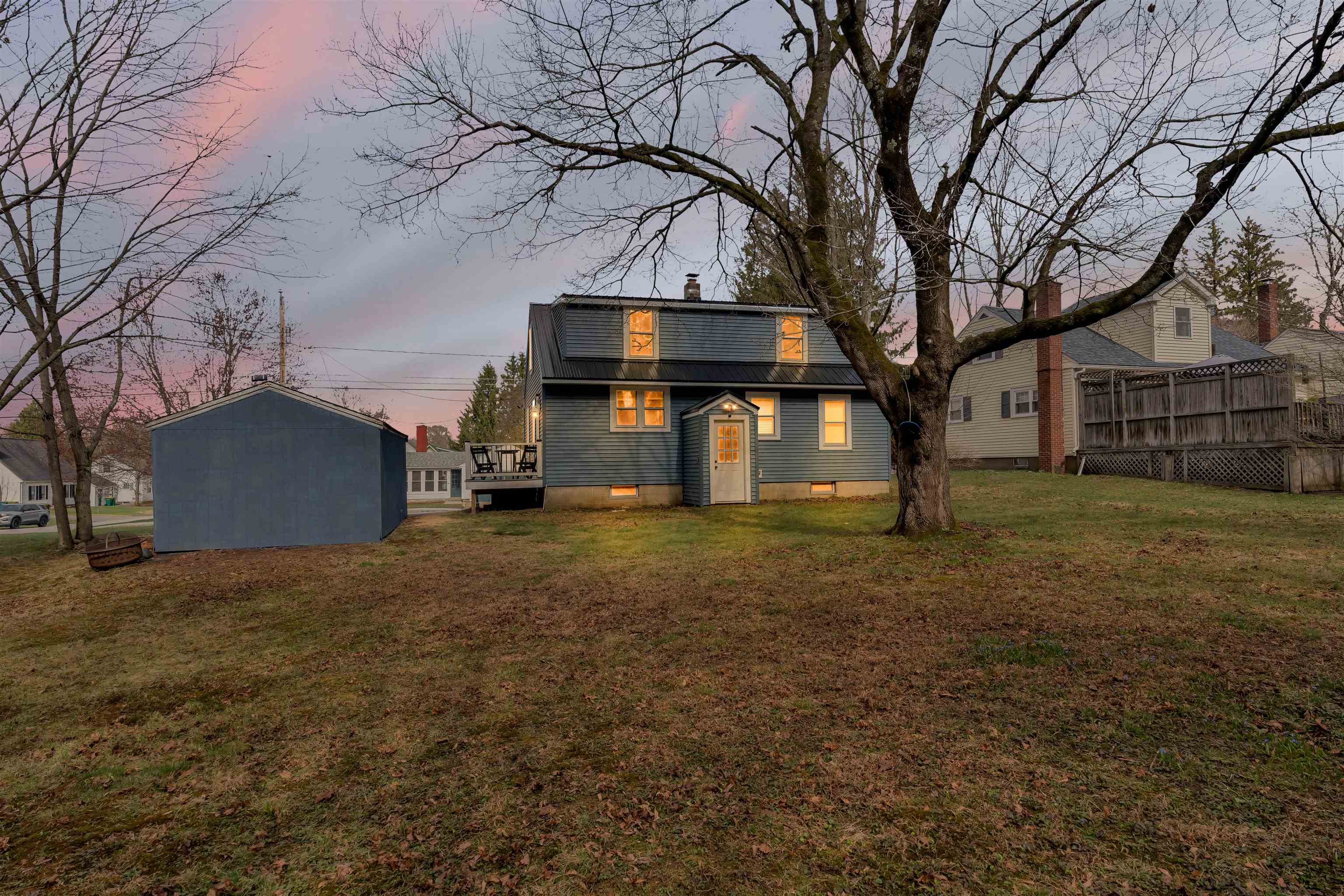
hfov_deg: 84.0
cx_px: 672
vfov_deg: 61.9
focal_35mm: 20
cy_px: 448
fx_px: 747
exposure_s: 1/1500
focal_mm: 20
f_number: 8
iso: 800
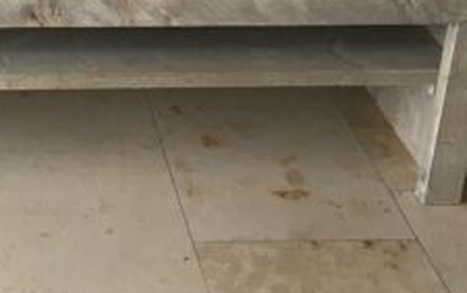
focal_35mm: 82
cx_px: -23
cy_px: -125
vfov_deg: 15.0
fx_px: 1044
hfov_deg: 23.9
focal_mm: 4.15
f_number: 2.2
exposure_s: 1/33
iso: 80
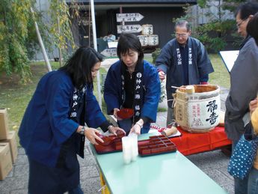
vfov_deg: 37.7
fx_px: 283
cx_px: 129
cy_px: 97
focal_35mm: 38
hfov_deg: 49.0
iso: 100
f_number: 3.1
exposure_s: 1/100
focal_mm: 6.3
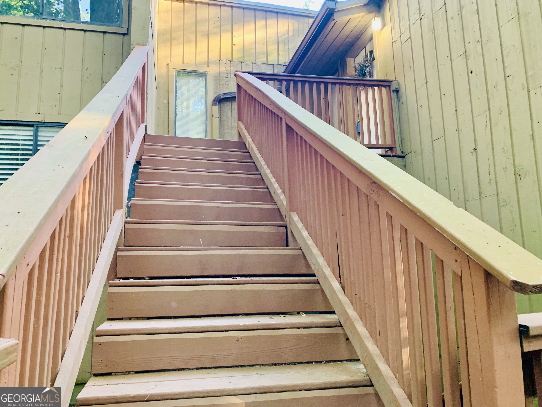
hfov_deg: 67.3
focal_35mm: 26
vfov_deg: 53.1
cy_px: 204
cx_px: 271
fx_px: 407
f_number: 1.8
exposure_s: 1/55
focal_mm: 4.25
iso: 400
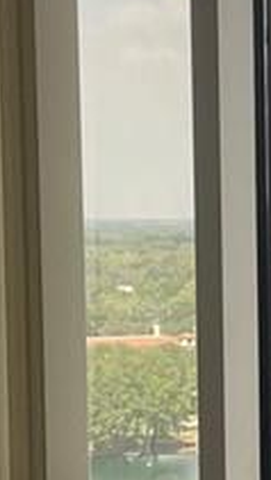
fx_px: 2053
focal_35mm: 161
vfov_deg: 13.2
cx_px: 383
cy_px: 466
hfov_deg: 7.4
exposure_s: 1/403
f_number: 1.6
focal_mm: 4.2
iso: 32
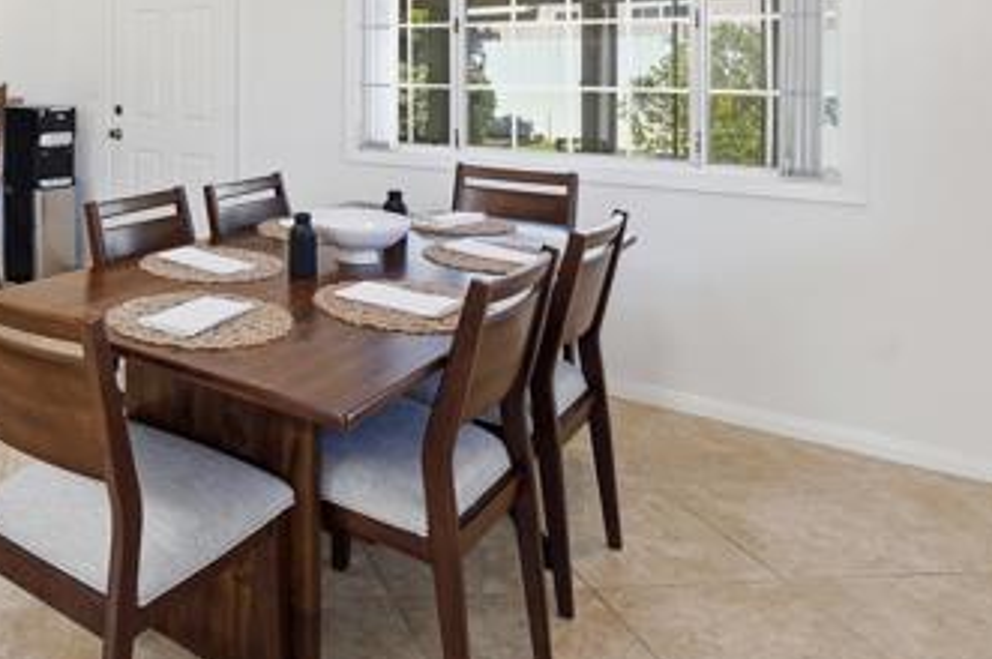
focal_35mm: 31
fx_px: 841
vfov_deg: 39.3
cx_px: 123
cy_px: 48
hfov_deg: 54.3
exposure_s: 1/400
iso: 125
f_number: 10
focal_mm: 15.8
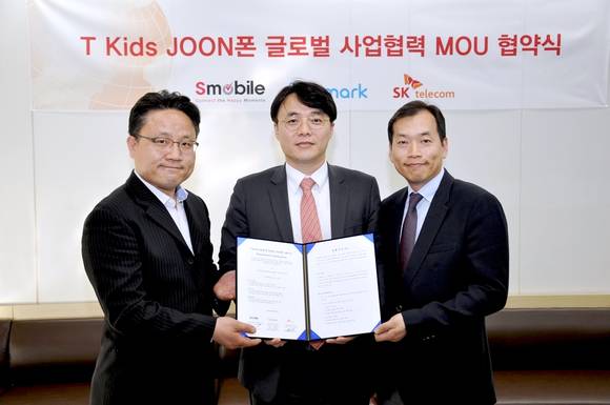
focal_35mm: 39
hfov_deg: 49.6
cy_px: 202
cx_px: 305
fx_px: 660
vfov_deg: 34.1
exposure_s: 1/60
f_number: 4
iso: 400
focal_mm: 26
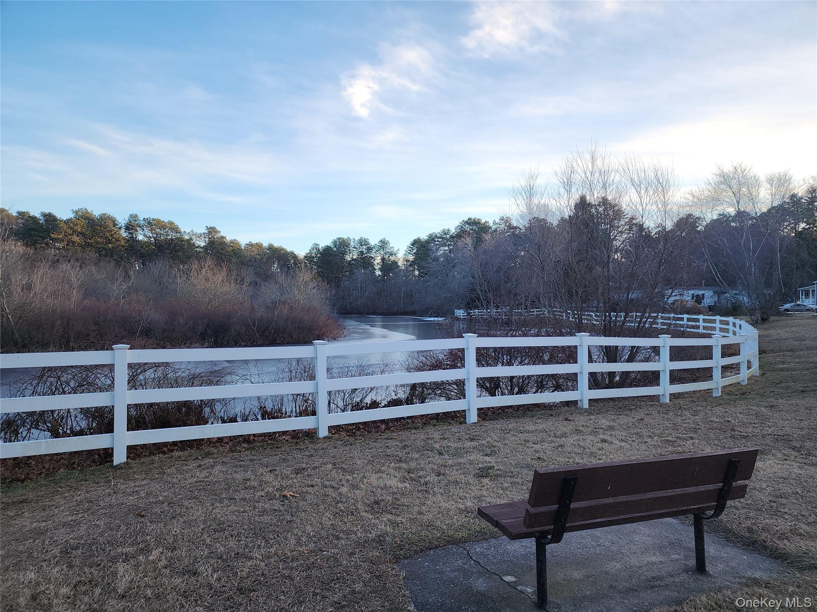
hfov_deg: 73.9
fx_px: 543
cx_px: 408
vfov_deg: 58.9
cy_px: 306
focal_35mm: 23
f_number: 1.8
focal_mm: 6.4
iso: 12
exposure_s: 1/181
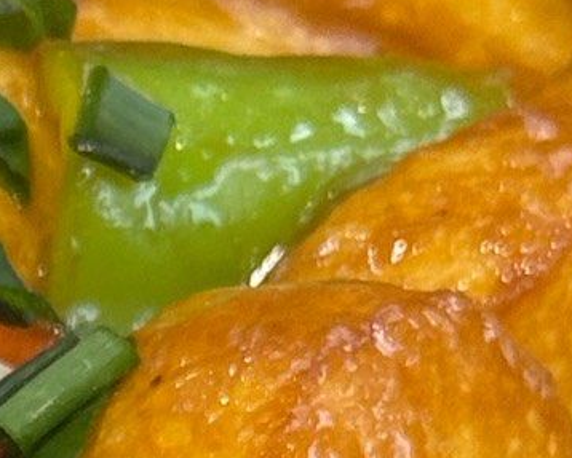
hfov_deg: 5.3
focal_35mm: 357
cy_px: 953
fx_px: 6049
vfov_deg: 4.3
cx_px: -385
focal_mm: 6.76
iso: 64
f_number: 1.78
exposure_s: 1/50
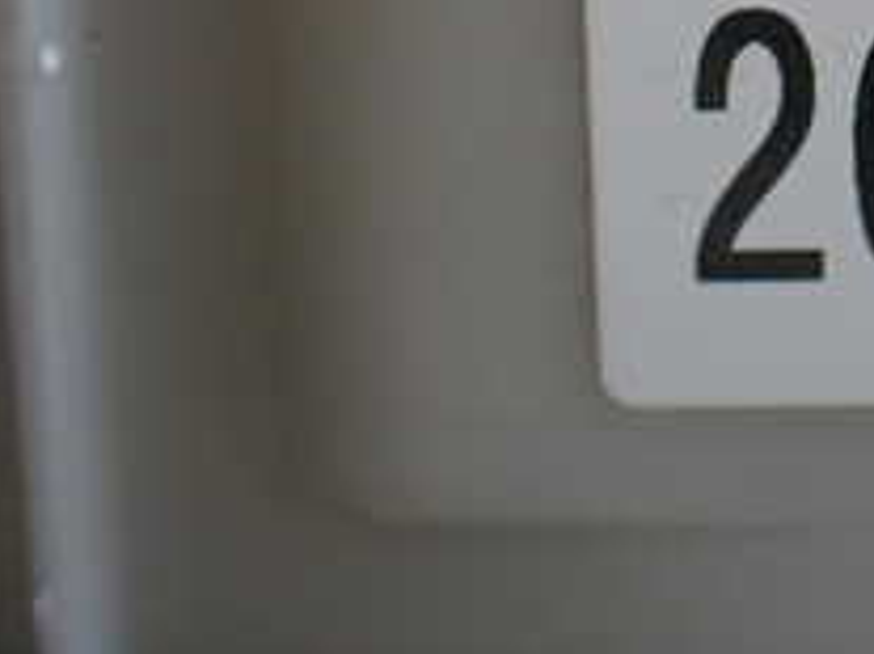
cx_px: 1030
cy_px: -274
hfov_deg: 21.1
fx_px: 2195
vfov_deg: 15.8
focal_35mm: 87
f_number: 2.3
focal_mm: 5.4
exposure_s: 1/125
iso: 250
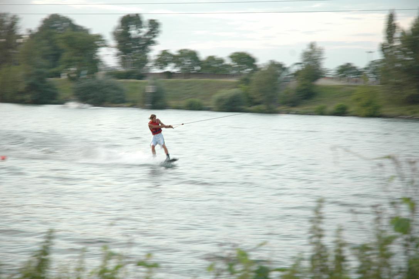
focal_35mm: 105
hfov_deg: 19.5
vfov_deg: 13.0
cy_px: 140
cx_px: 210
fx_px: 1221
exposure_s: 1/40
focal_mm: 70
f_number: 4.5
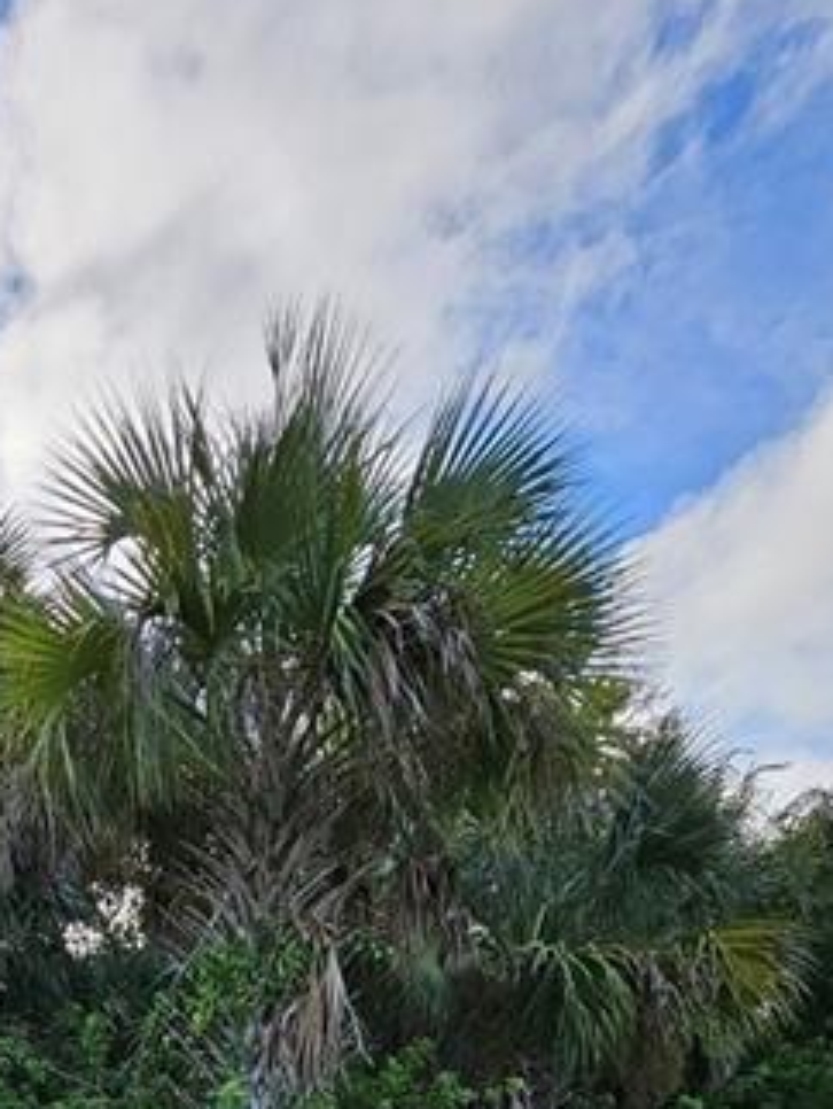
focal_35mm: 31
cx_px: 41
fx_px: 993
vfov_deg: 45.1
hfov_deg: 40.9
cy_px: 1202
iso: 32
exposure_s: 1/519
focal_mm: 1.74
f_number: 2.2
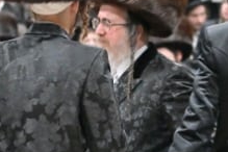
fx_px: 2077
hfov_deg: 6.3
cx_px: -17
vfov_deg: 4.2
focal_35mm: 328
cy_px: 153
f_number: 2.8
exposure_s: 1/400
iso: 2500
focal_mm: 70
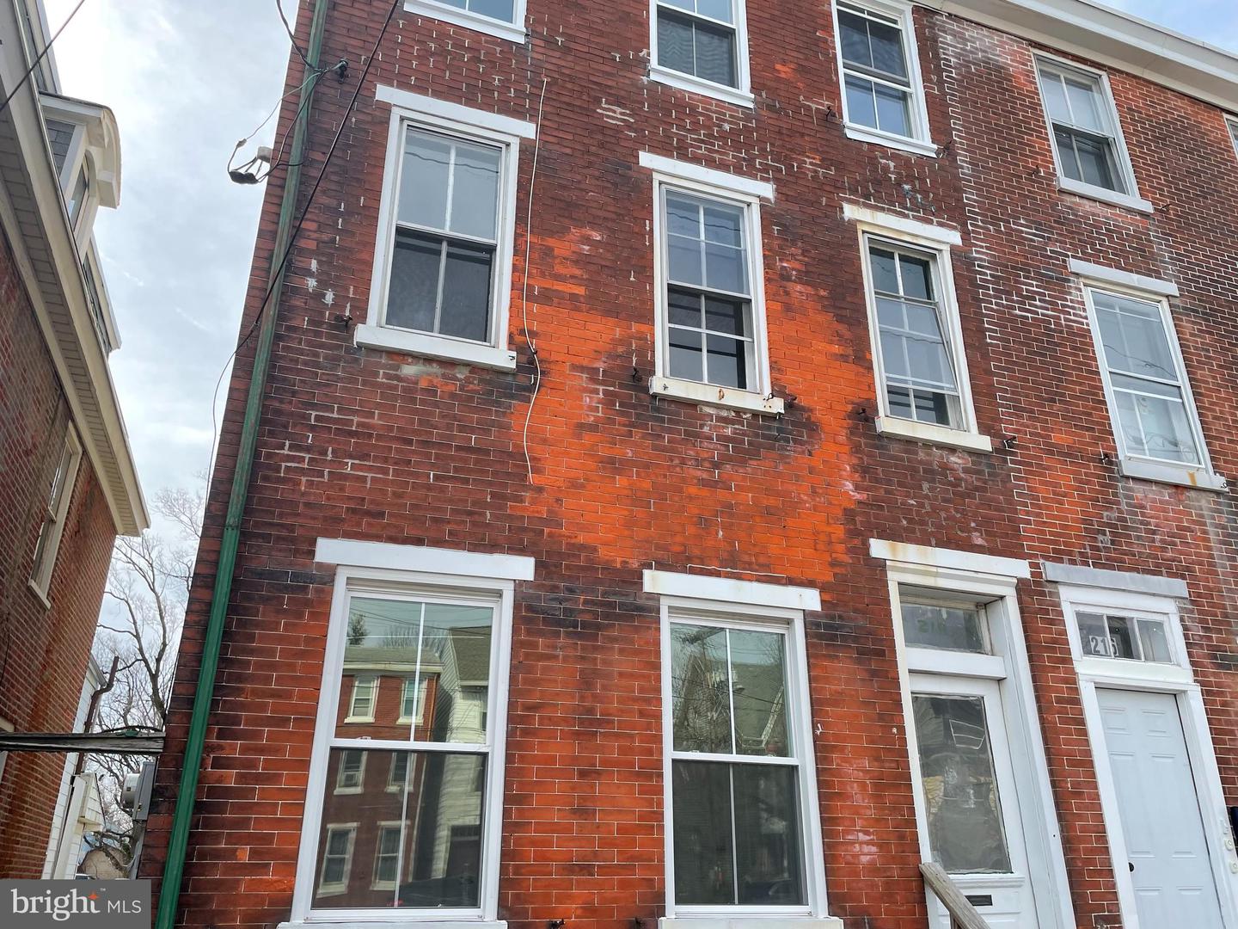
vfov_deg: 53.1
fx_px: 930
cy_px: 464
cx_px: 619
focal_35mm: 26
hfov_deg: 67.3
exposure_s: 1/1490
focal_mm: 4.2
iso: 32
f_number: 1.6
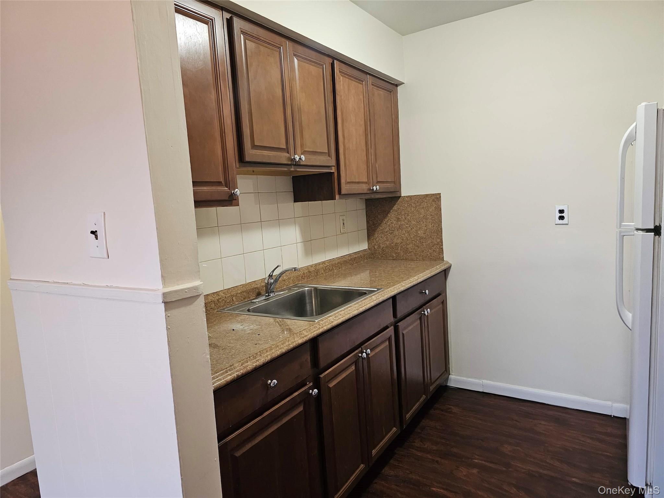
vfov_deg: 58.9
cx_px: 332
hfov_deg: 73.9
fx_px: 441
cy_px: 249
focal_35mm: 23
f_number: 1.7
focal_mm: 6.3
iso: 1000
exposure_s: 1/120
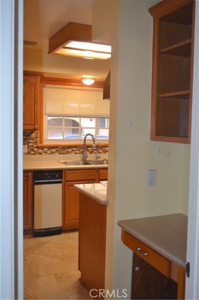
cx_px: 100
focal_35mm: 39
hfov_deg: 34.1
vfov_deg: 49.6
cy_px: 150
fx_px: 325
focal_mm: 26
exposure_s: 1/60
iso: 1000
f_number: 4.2
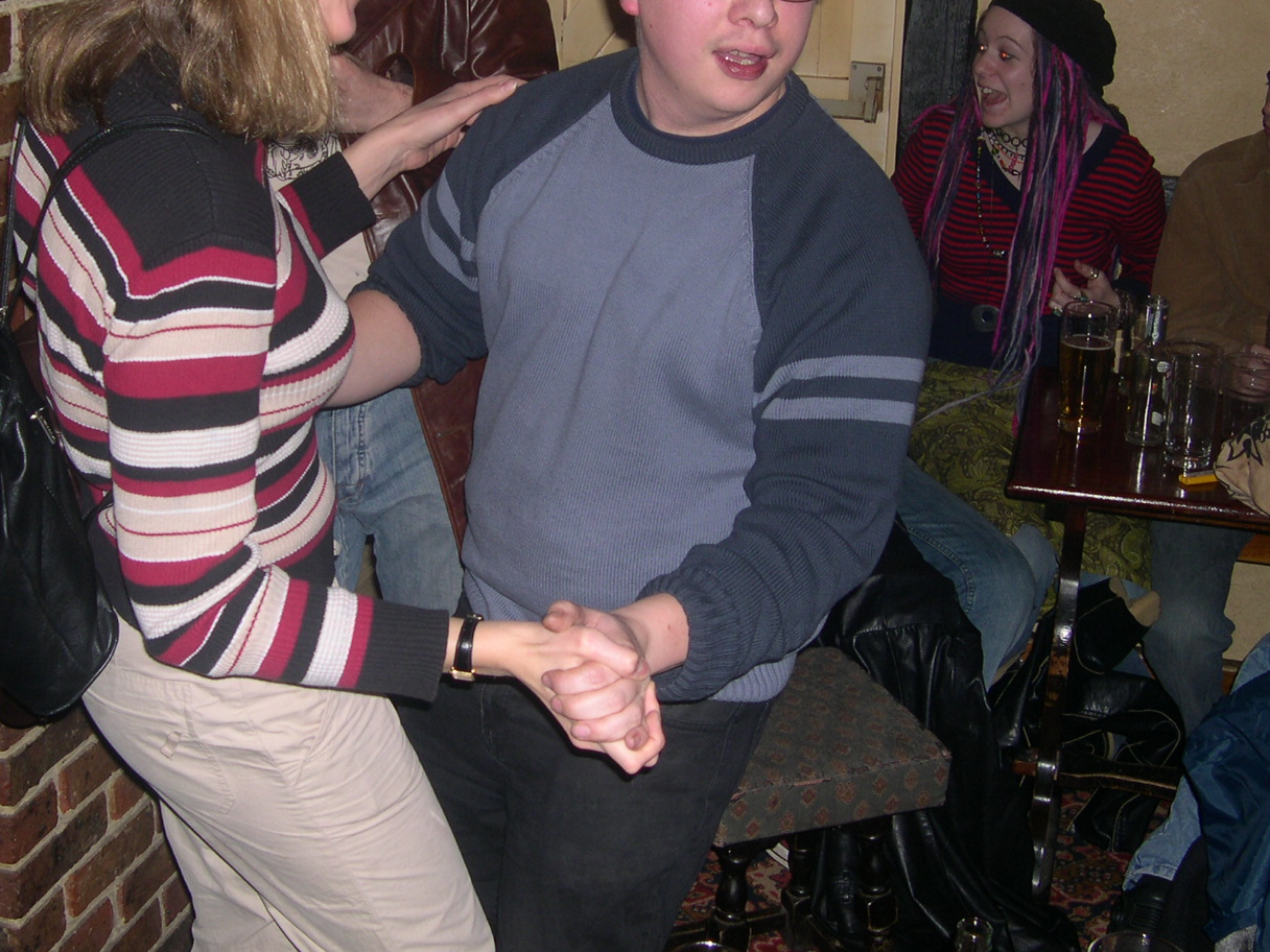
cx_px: 527
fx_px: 1834
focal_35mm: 50
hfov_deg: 38.1
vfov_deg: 28.9
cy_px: 327
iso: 104
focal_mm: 8
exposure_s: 1/60
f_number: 2.8
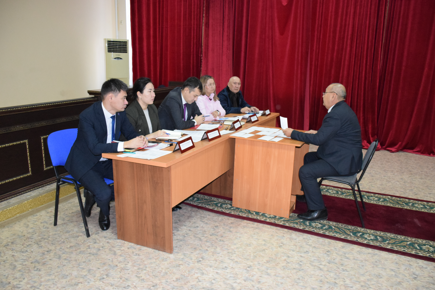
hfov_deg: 61.9
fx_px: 362
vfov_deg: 43.6
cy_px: 145
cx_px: 218
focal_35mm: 30
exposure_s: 1/160
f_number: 4
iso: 3200
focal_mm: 20
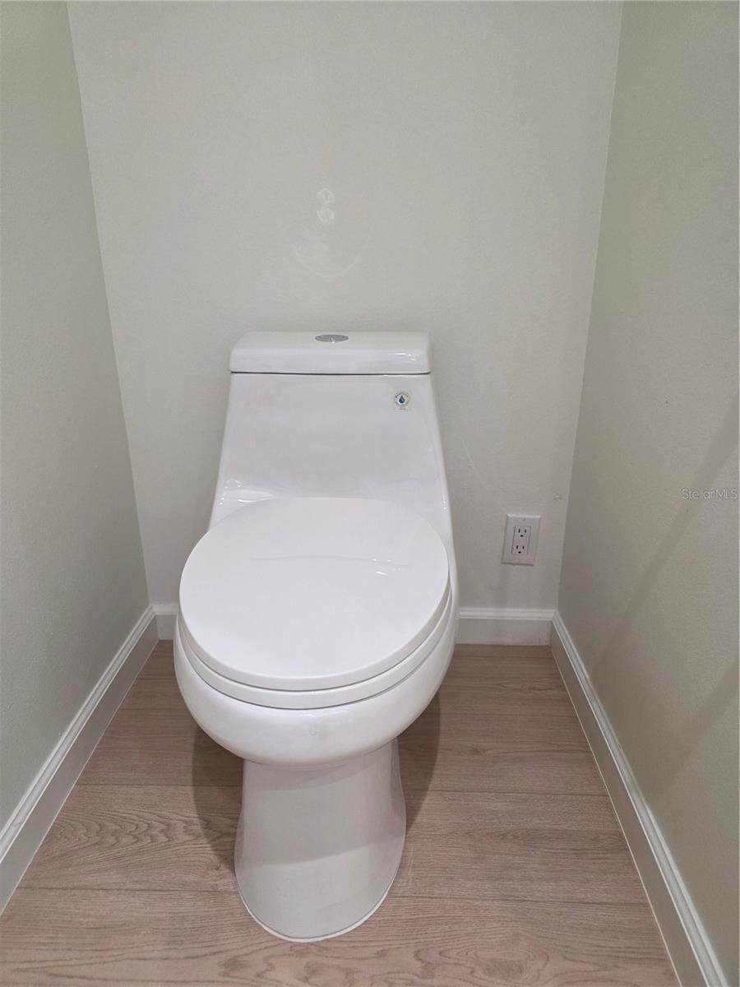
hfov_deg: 58.9
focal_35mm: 23
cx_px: 370
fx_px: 656
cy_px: 494
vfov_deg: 73.9
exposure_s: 1/120
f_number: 1.7
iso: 250
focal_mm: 6.3
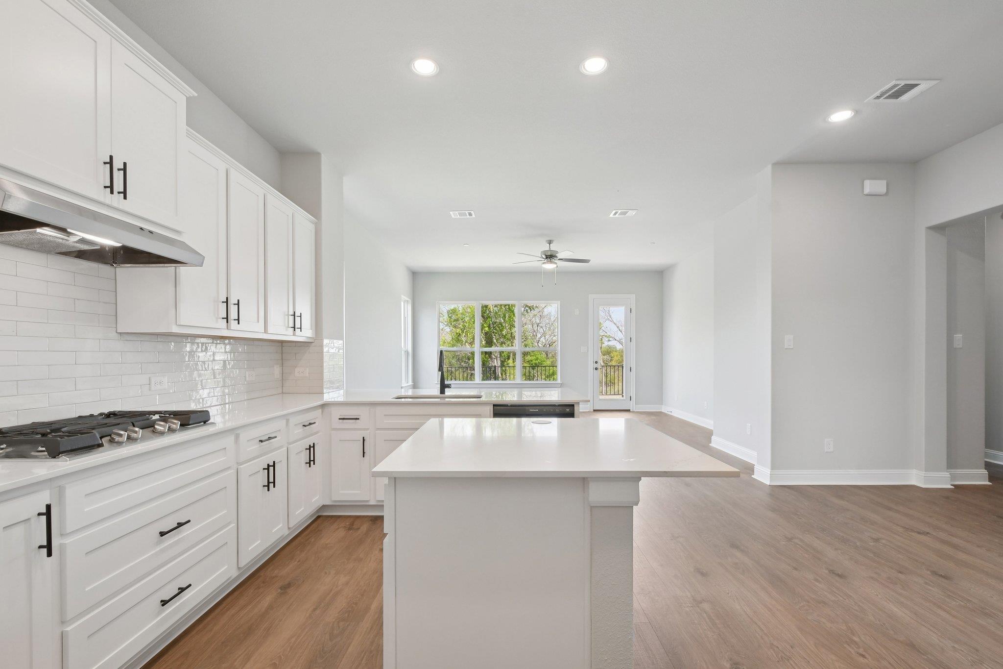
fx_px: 418
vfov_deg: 77.3
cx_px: 502
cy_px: 334
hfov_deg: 100.4
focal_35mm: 15
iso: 400
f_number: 8
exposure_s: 1/125
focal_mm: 10
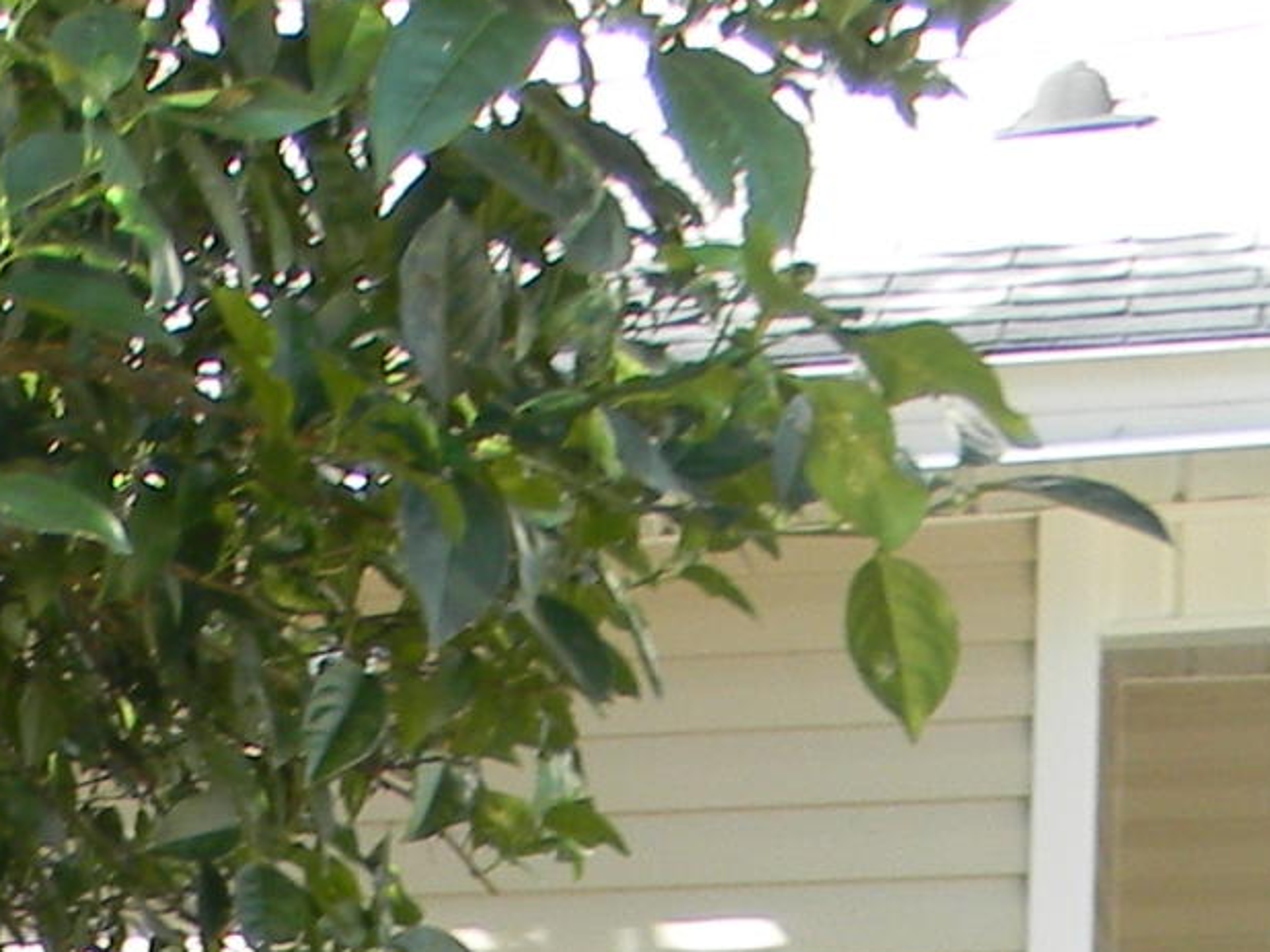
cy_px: 1713
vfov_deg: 10.3
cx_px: -651
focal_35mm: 136
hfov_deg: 13.6
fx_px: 4988
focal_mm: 5
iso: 80
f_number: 3.5
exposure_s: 1/76.3
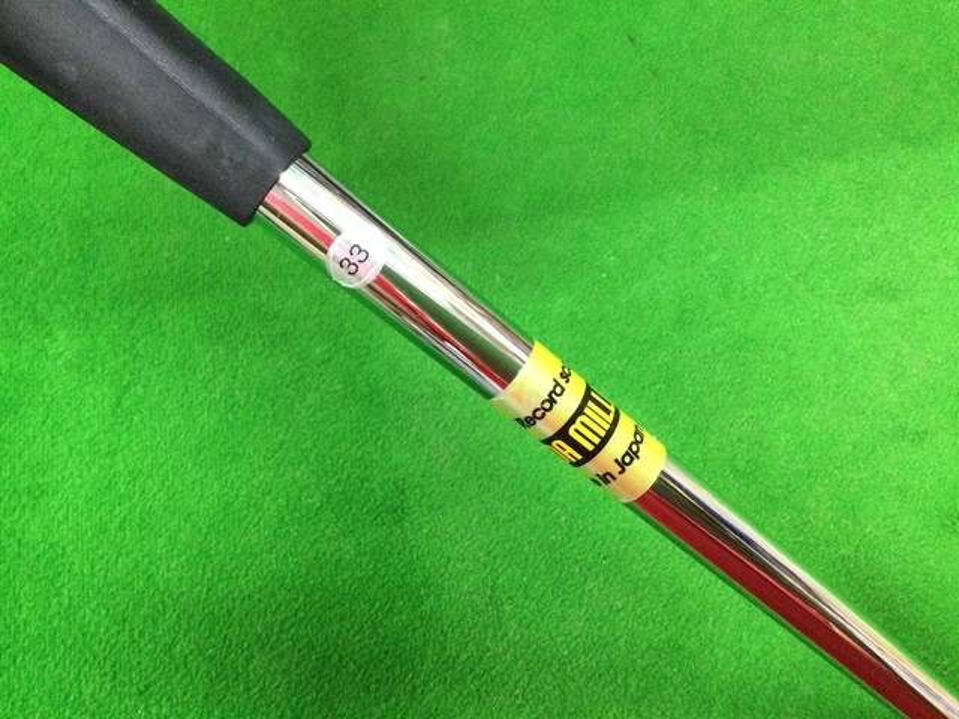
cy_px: 360
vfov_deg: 45.4
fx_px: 859
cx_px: 480
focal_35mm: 31
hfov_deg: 58.4
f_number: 2.4
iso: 160
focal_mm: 3.3
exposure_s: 1/30
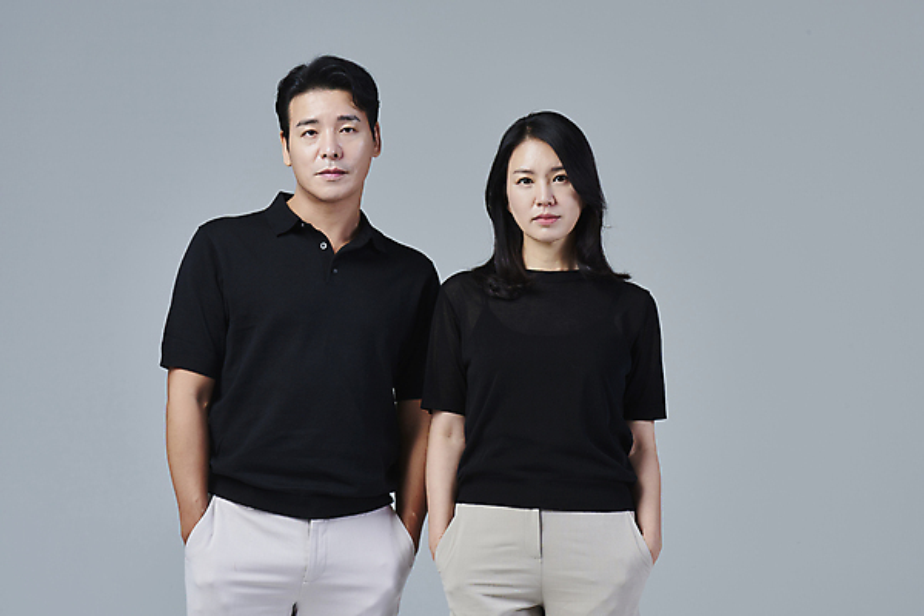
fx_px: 2566
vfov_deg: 13.7
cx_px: 462
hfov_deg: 20.4
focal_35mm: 100
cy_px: 308
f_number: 14
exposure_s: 1/125
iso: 100
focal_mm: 100
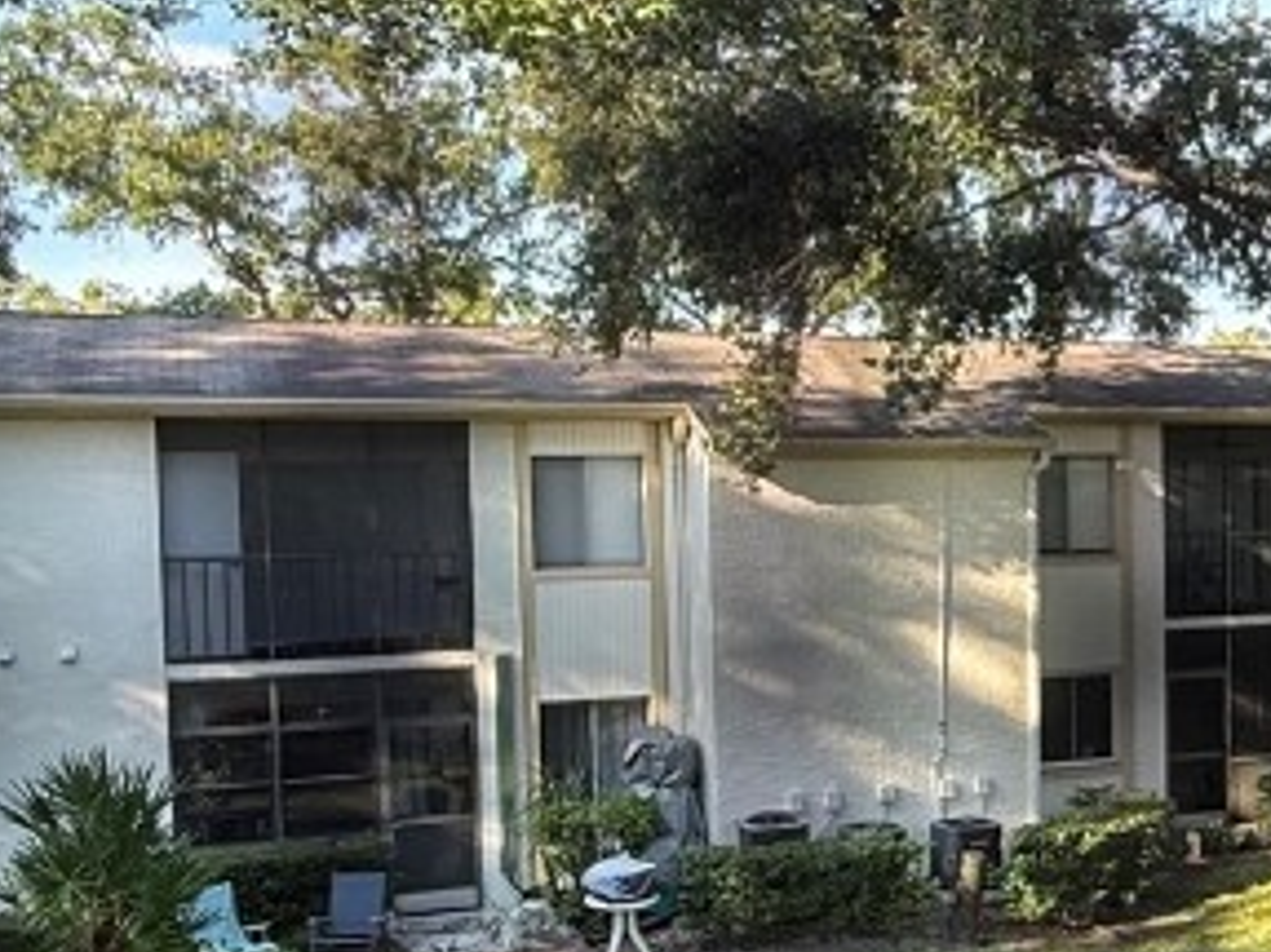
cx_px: 1045
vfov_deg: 29.0
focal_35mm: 50
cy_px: 598
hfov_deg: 36.7
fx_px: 1835
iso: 64
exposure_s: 1/135
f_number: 2.2
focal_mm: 2.22
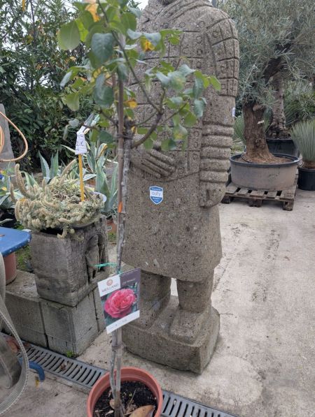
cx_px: 158
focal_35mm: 24
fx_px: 290
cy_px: 208
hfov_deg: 57.0
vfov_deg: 71.5
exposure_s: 1/320
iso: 22
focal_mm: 6.9
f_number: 1.68
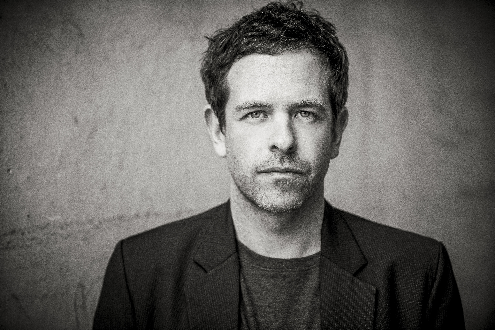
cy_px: 165
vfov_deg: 13.1
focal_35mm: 105
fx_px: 1444
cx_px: 248
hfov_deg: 19.5
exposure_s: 1/400
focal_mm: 105
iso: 400
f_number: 4
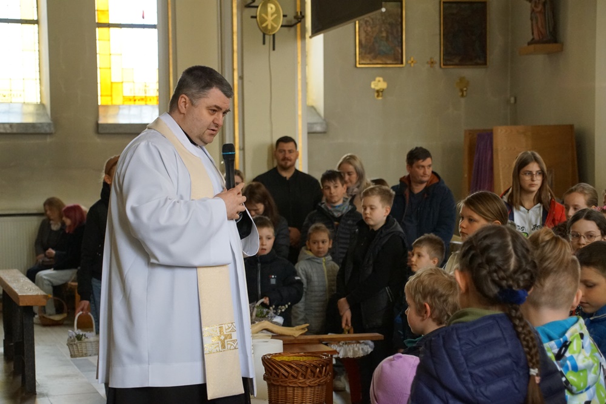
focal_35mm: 82
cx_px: 303
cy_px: 202
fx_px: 1389
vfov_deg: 16.6
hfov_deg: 24.6
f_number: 5
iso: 2500
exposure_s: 1/160
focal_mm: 55
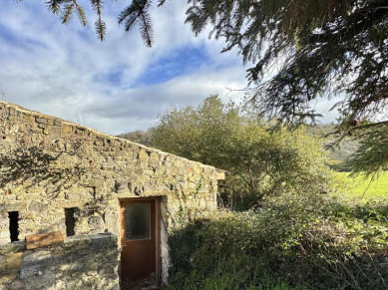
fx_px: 235
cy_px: 185
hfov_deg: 75.9
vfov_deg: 62.3
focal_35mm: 21
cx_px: 121
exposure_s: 1/840
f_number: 2.2
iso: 50
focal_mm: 2.22
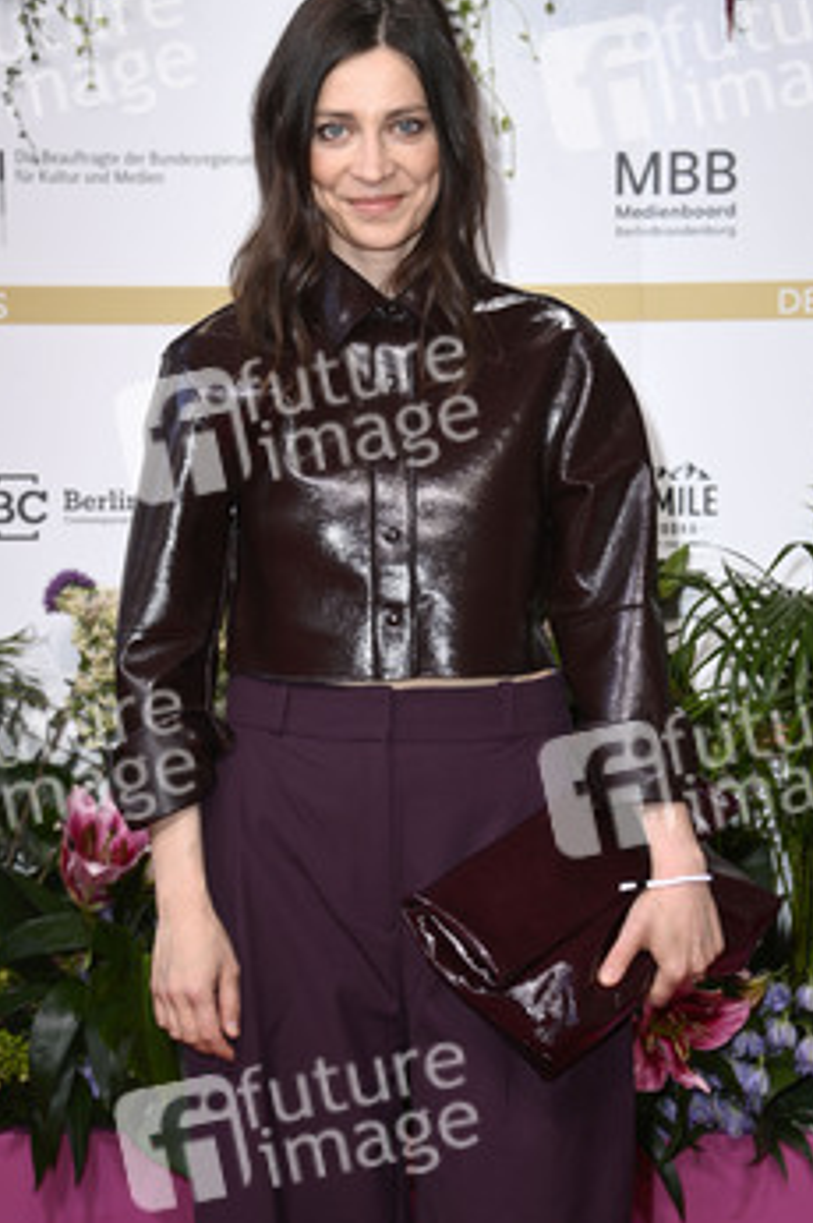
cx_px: 399
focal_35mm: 104
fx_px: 3530
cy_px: 597
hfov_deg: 13.1
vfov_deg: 19.7
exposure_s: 1/250
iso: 500
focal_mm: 90
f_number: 5.6
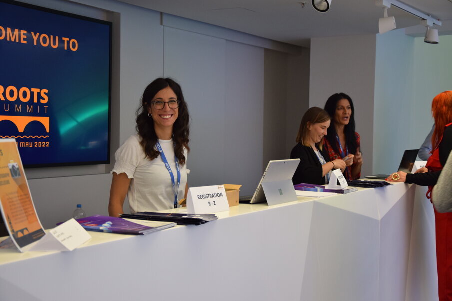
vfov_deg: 23.8
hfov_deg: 35.1
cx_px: 226
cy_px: 150
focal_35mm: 57
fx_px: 715
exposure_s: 1/60
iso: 800
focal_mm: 38
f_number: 4.5
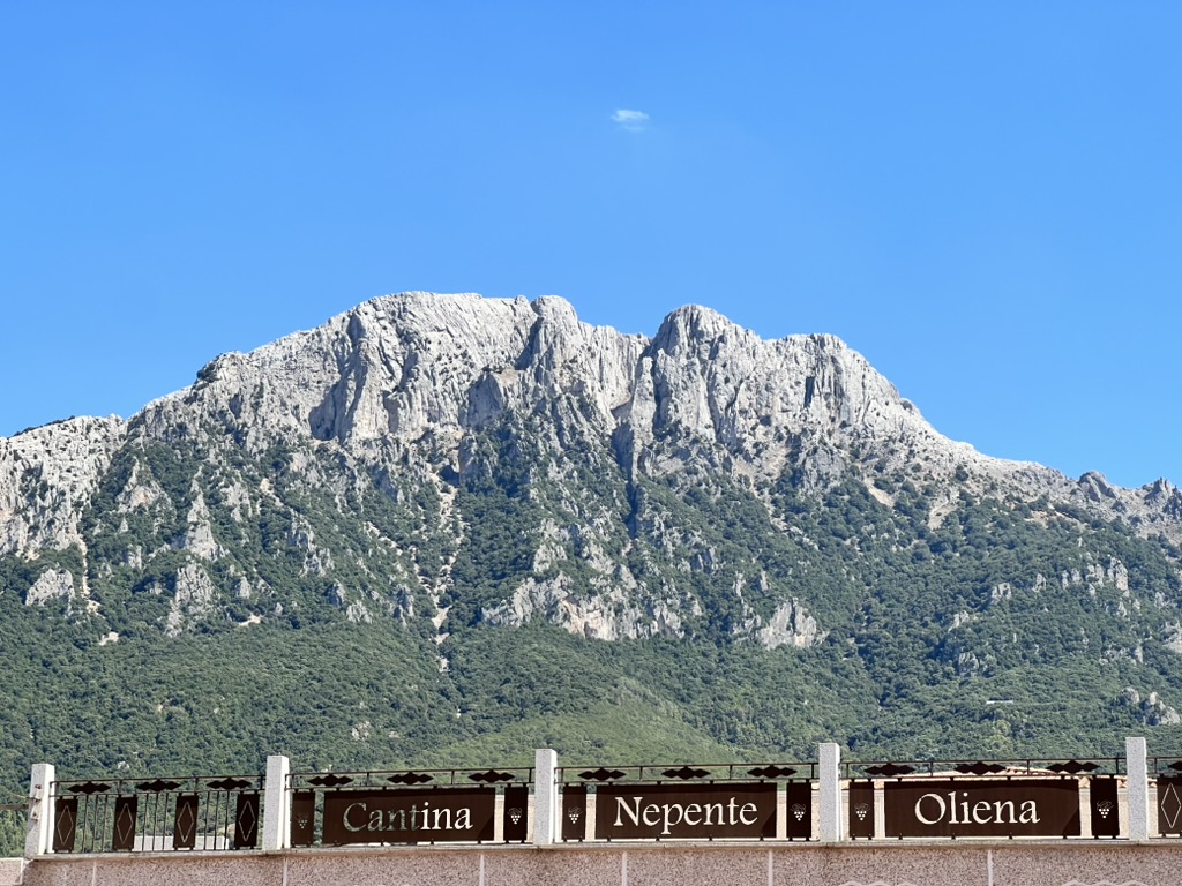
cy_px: 443
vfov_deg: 19.1
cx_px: 591
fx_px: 2629
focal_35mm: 77
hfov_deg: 25.3
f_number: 2.8
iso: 32
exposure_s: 1/708
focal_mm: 9
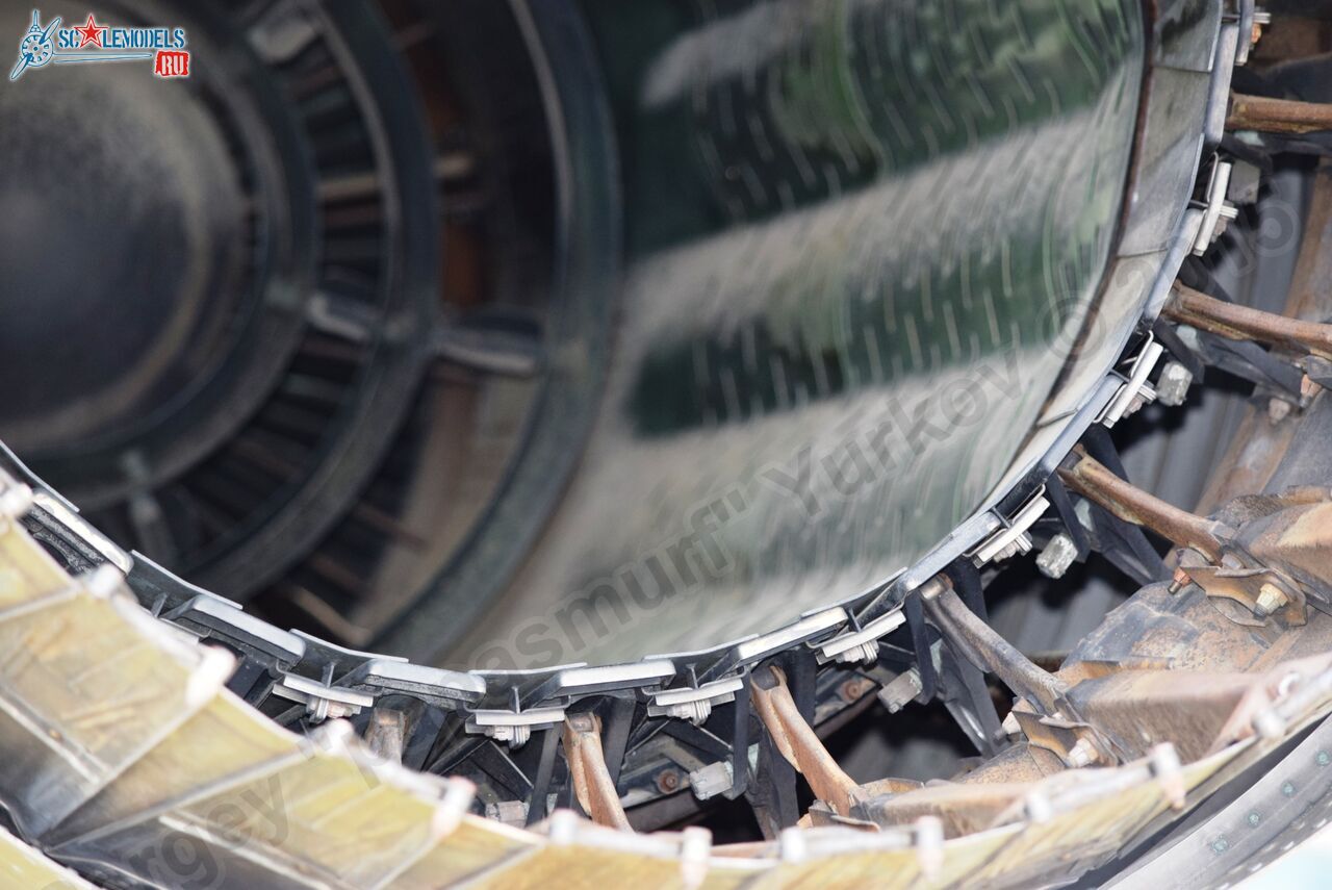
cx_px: 666
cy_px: 445
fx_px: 7774
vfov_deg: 6.6
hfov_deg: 9.8
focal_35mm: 210
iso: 720
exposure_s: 1/125
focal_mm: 140
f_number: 5.6
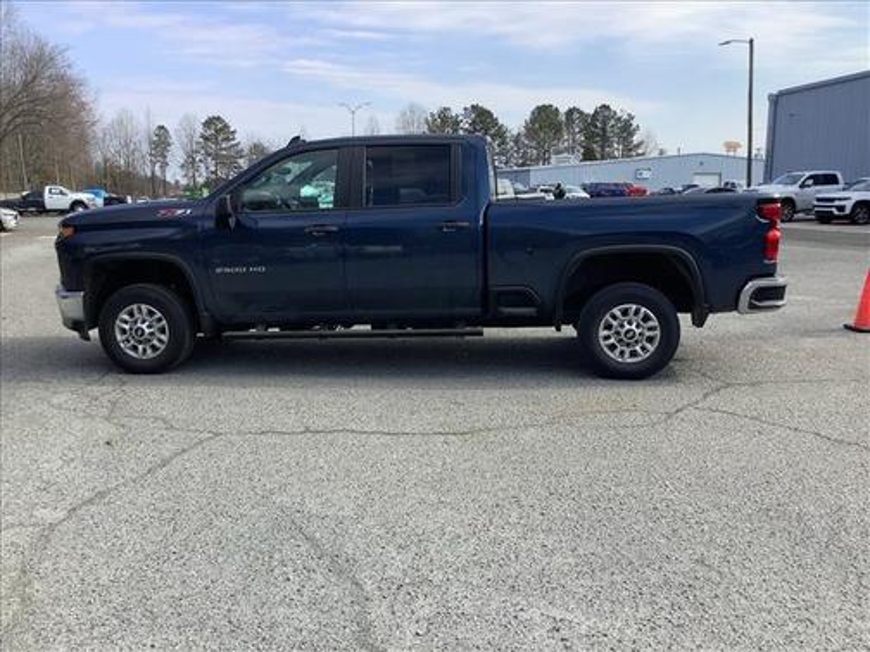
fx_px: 779
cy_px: 326
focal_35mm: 31
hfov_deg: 58.4
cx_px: 435
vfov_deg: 45.4
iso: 25
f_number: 2.4
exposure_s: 1/708
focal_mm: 3.3
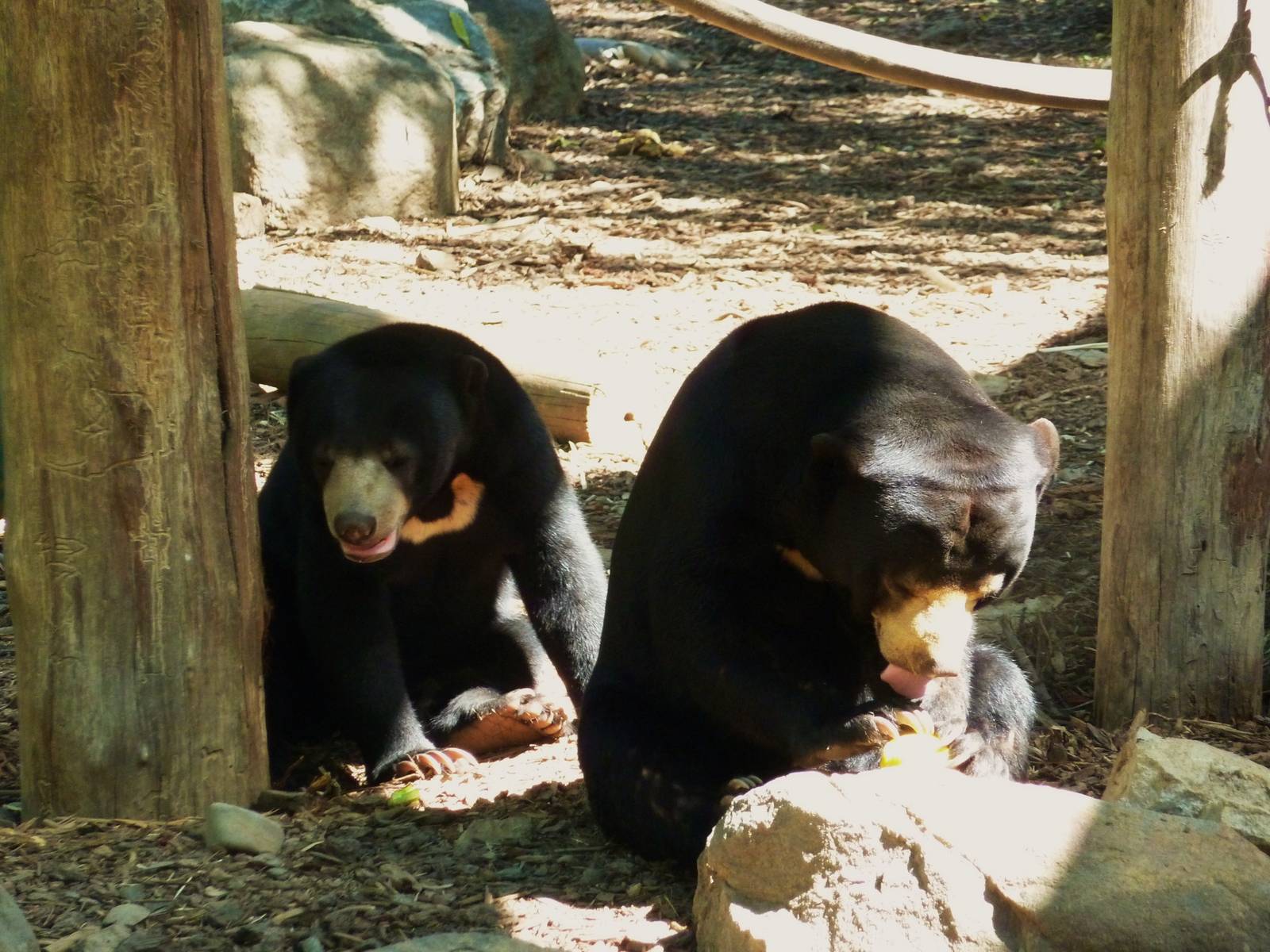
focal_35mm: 300
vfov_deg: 5.0
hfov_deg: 6.6
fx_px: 11006
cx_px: 635
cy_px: 476
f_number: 4.9
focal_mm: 49.2
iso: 400
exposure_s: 1/125
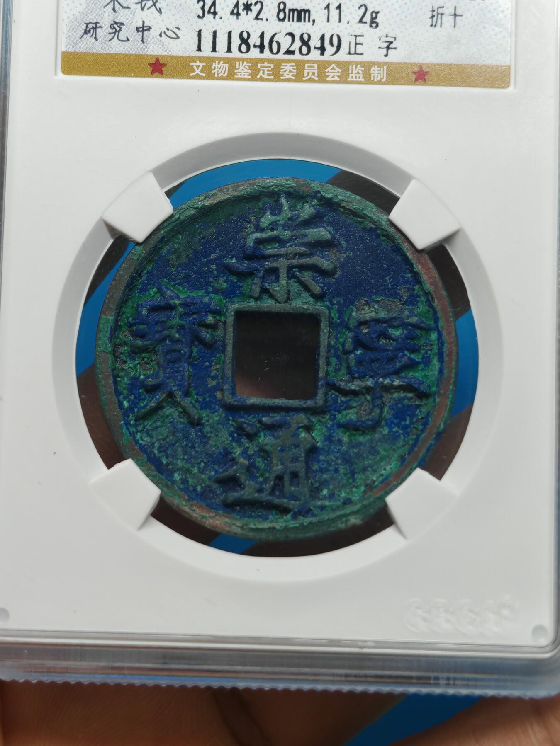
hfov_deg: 15.6
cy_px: 373
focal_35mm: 95
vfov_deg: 20.7
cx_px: 280
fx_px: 2049
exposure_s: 1/120
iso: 50
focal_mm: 7.62
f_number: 1.6
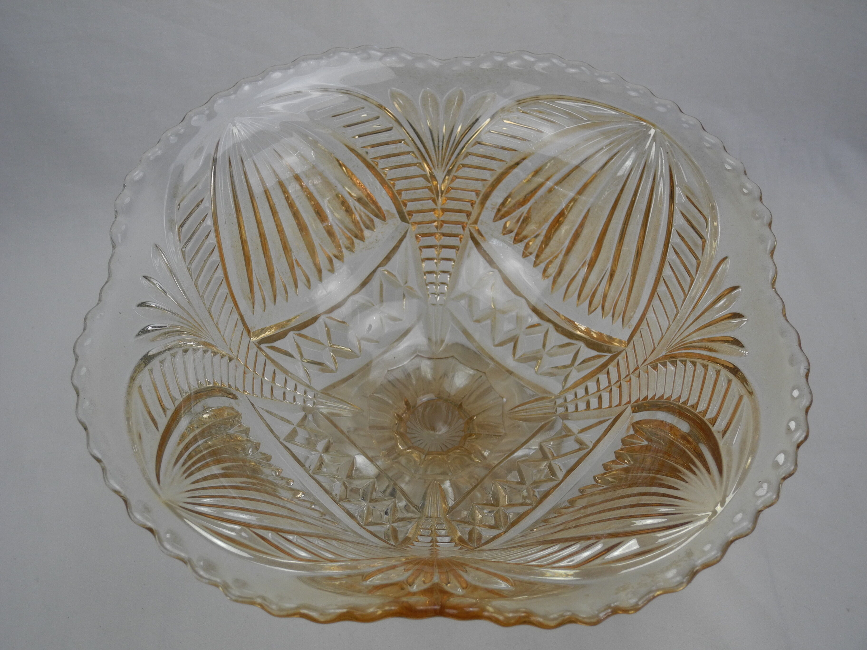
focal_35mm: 38
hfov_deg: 49.0
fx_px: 952
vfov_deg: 37.7
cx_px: 434
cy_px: 325
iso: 100
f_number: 3.2
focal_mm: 8.1
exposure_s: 1/212
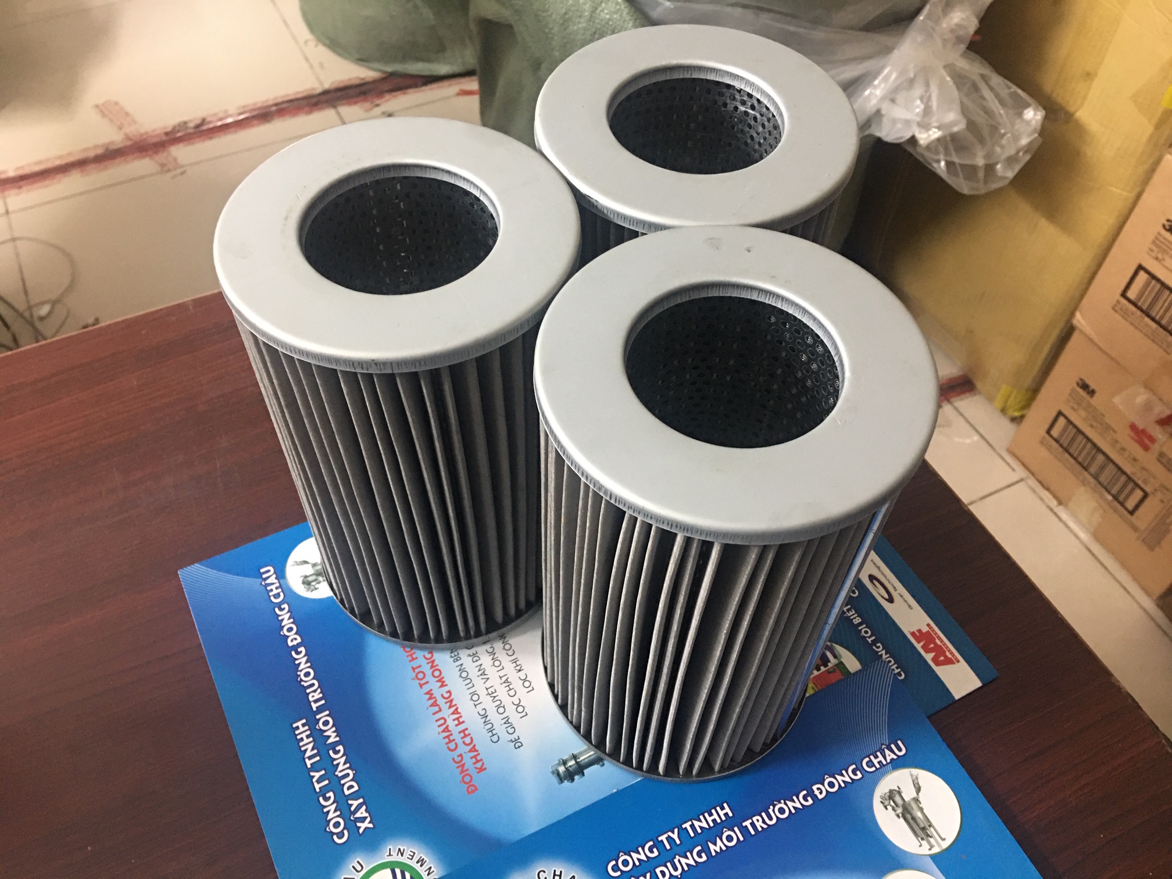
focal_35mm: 29
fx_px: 982
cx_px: 586
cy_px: 440
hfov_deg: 61.7
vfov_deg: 48.2
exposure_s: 1/8
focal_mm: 4.15
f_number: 2.2
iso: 100
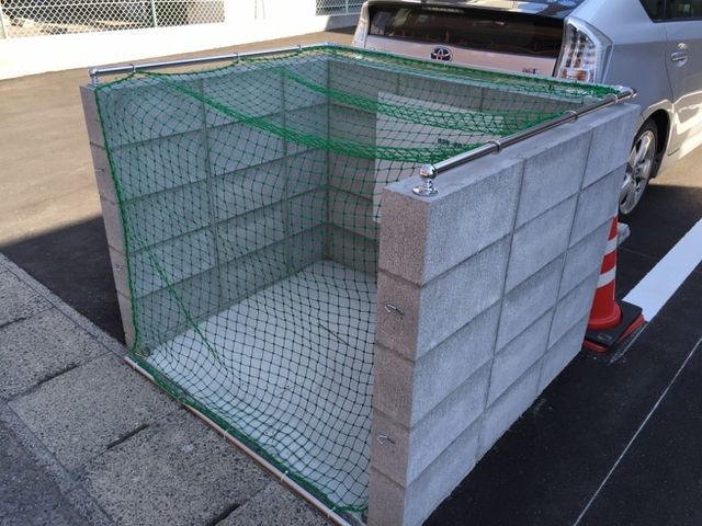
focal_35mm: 29
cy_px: 263
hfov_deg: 61.7
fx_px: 588
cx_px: 351
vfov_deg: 48.2
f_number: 2.2
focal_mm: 4.15
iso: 32
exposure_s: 1/455
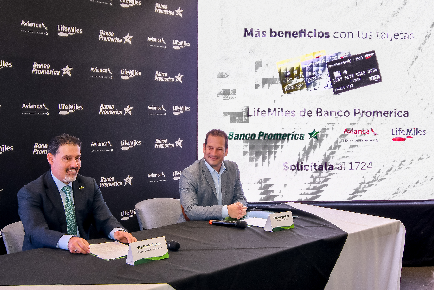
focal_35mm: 48
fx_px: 579
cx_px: 217
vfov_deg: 28.1
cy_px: 145
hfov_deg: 41.1
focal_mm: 24
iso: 500
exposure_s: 1/80
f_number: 4
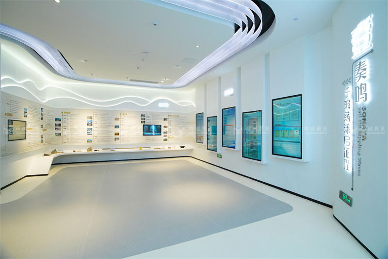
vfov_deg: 73.7
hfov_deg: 96.7
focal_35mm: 16
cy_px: 130
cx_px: 194
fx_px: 172
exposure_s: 1/125
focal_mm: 16
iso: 1250
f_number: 7.1
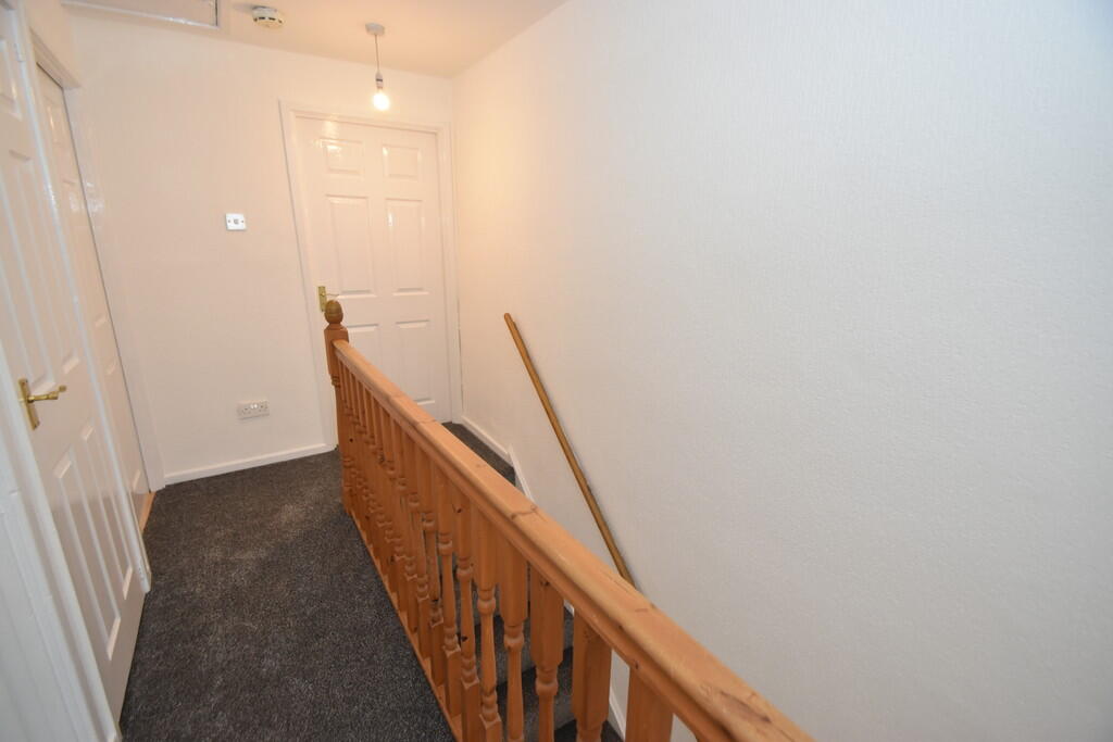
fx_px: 464
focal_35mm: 15
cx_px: 556
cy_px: 371
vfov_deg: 77.3
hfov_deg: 100.4
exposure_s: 1/60
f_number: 4
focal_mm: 10
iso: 800
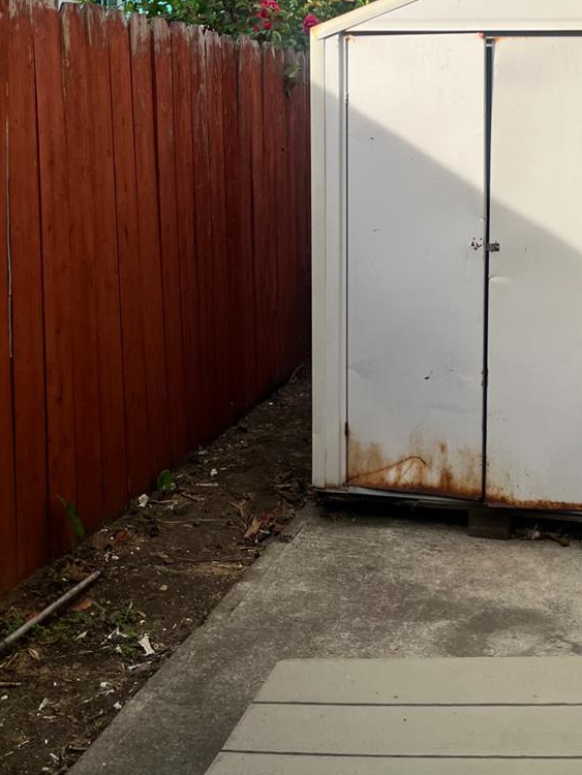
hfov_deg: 27.8
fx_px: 1165
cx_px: 412
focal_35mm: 52
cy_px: 267
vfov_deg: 36.5
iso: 50
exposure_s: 1/1923
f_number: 1.6
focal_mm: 5.1
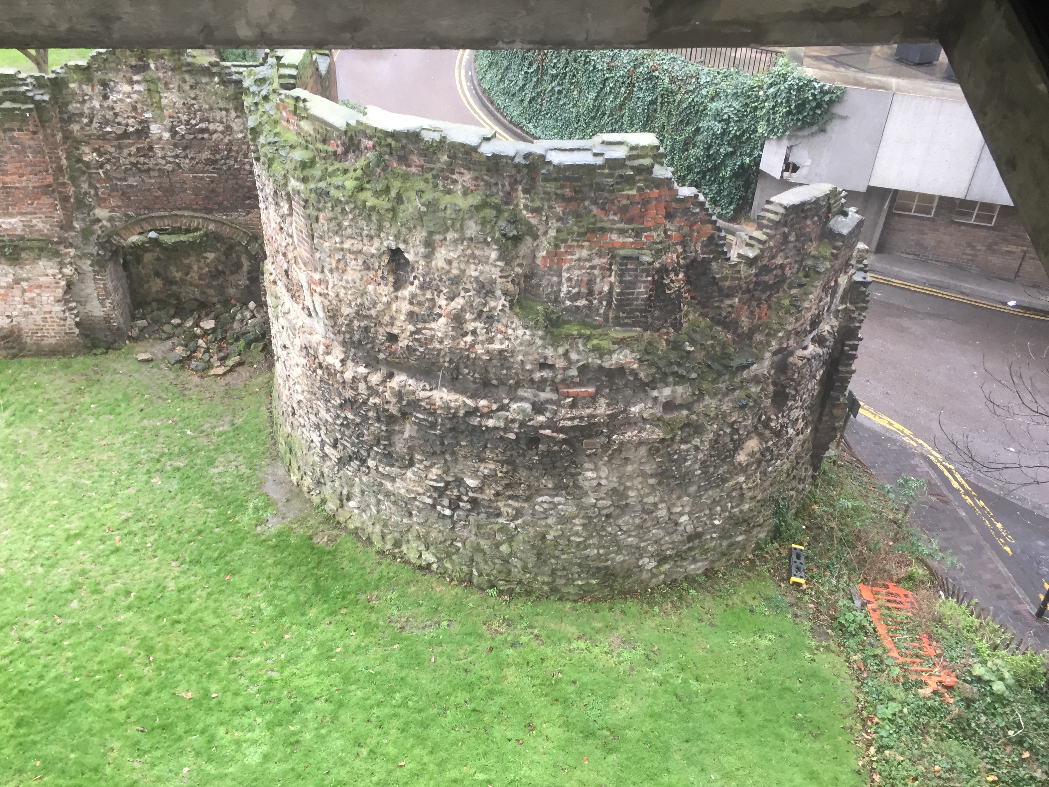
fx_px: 909
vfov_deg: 46.8
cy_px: 394
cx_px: 514
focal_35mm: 30
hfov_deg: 60.0
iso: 80
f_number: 2.2
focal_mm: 4.15
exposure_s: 1/33
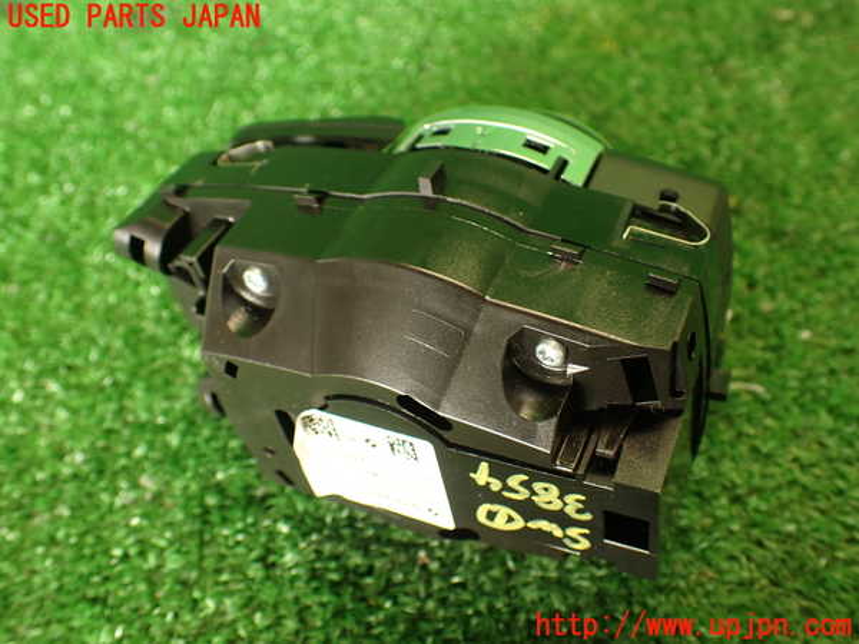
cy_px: 322
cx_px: 430
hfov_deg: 56.8
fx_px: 794
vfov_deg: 44.2
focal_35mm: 32
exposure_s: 1/30
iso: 200
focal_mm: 5.79
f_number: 2.4
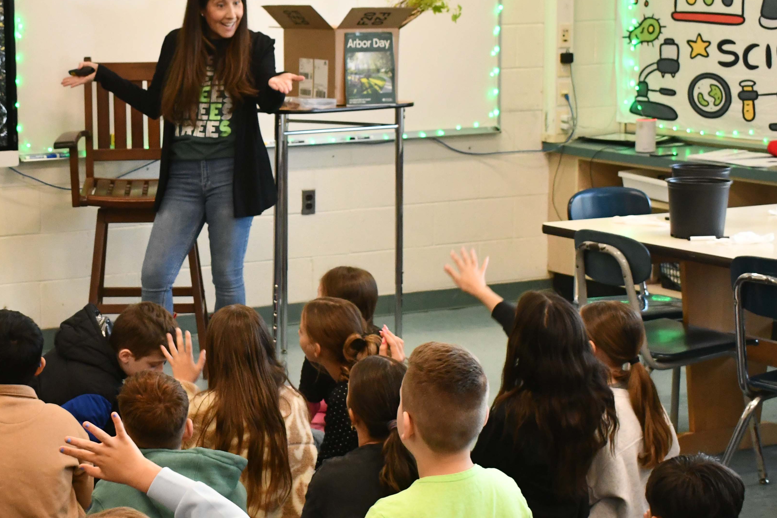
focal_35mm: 83
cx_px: 145
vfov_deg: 16.5
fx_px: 1791
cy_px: 275
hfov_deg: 24.1
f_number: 6.3
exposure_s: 1/160
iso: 2500
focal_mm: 32
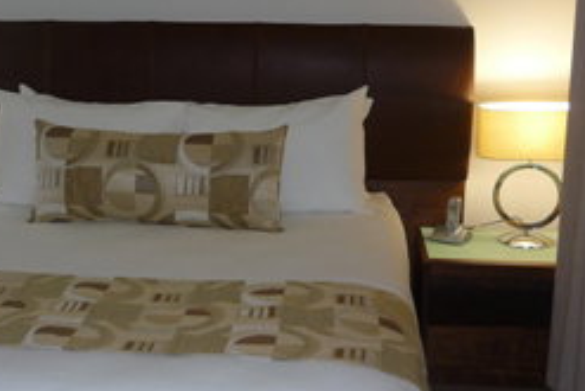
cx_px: 191
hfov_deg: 32.1
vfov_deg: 21.9
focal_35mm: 62
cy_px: 181
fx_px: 1008
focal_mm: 5.5
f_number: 2.8
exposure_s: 1/30
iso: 100
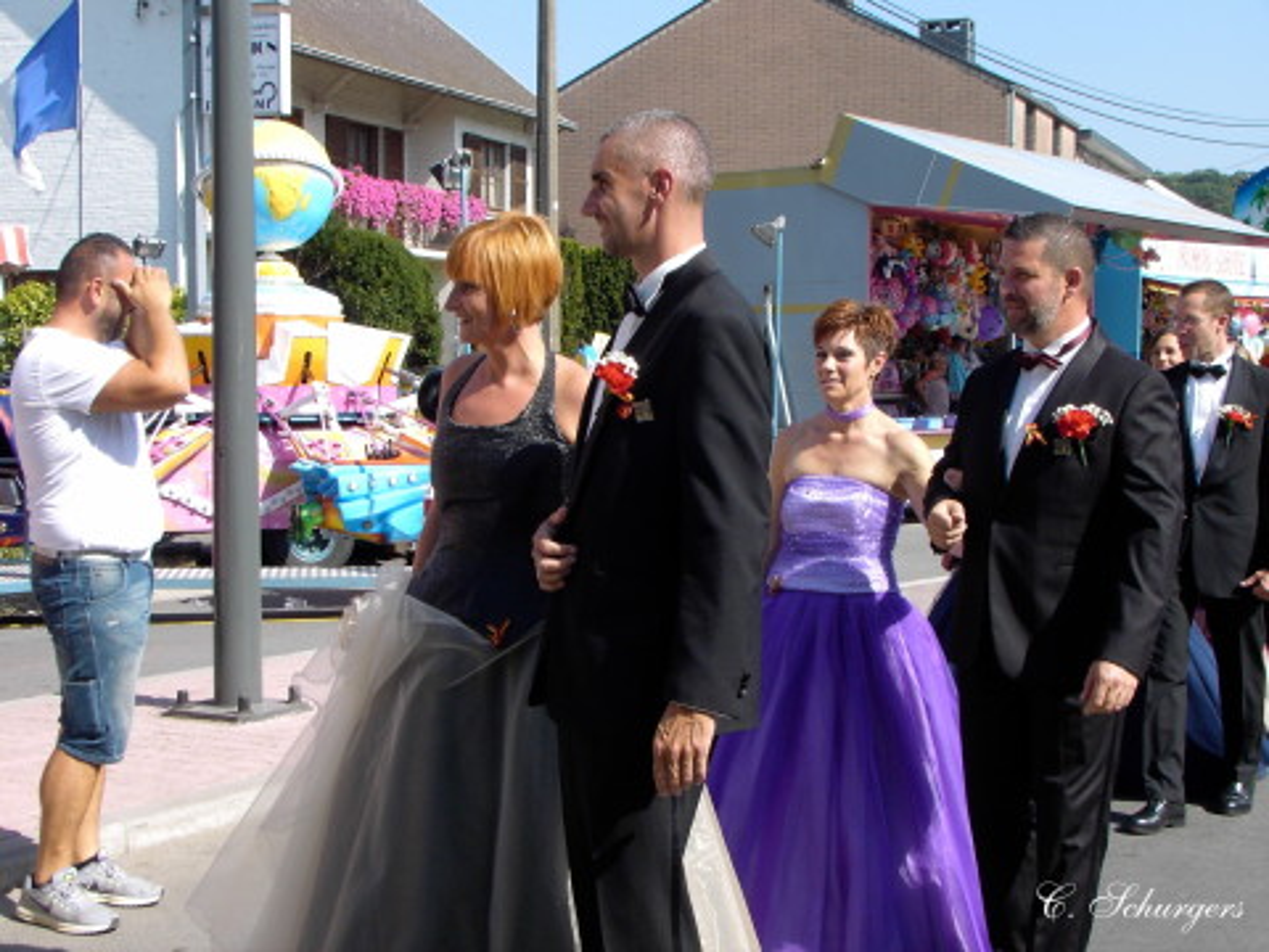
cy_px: 476
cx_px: 634
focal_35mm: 62
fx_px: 2273
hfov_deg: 31.2
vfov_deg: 23.7
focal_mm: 9.5
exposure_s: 1/240
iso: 70
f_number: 4.5
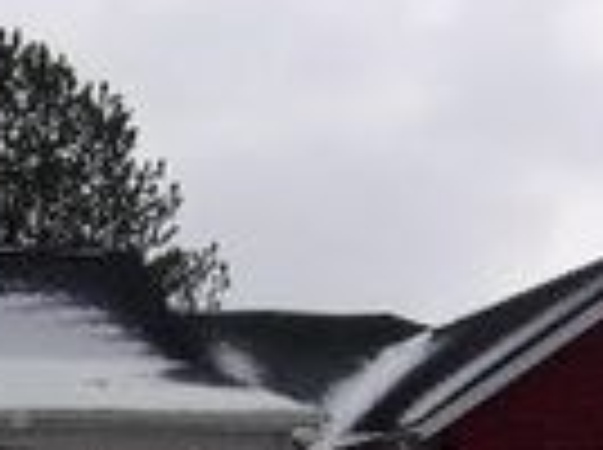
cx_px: -22
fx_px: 1756
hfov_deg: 18.9
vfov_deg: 14.0
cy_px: 605
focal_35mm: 101
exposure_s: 1/400
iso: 200
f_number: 10.4
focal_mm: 4.9
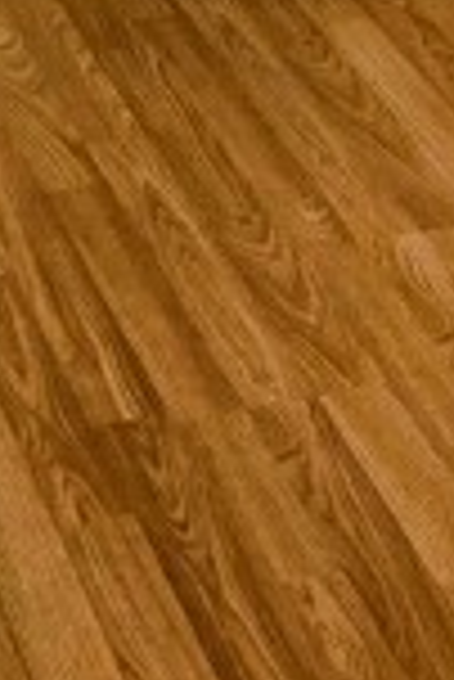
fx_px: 3057
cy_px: -599
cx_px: 760
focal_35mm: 162
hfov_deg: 8.2
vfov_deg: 11.6
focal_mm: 5.4
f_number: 1.8
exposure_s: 1/120
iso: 800
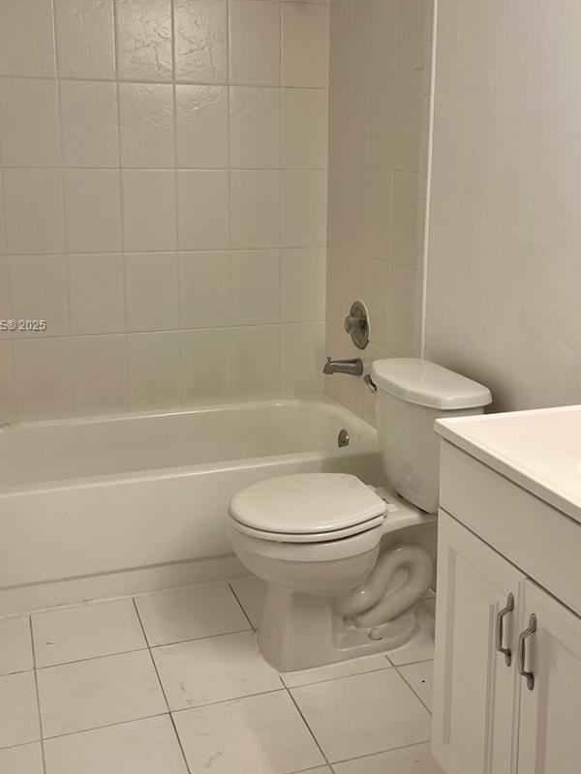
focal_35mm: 39
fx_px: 873
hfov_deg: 36.8
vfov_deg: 47.7
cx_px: 304
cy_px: 326
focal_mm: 5.1
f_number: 1.6
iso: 50
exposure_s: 1/120
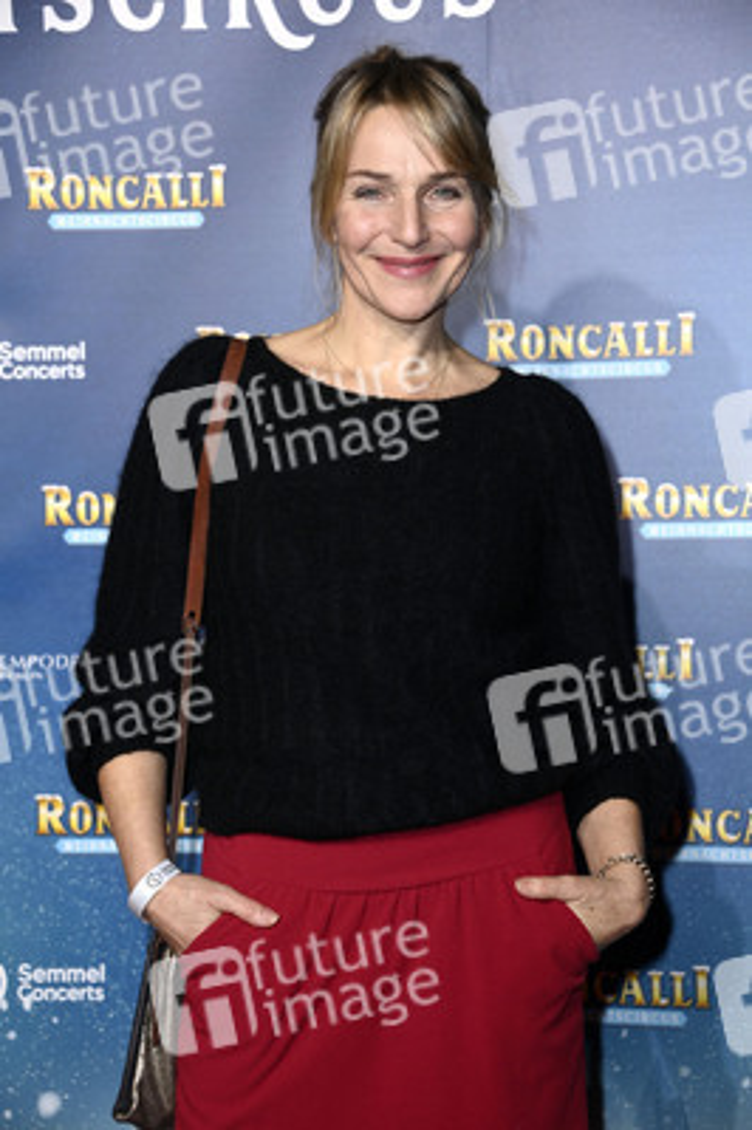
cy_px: 565
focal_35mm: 82
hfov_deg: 16.6
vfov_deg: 24.8
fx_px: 2574
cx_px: 376
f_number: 5.6
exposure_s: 1/250
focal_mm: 82
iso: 1250
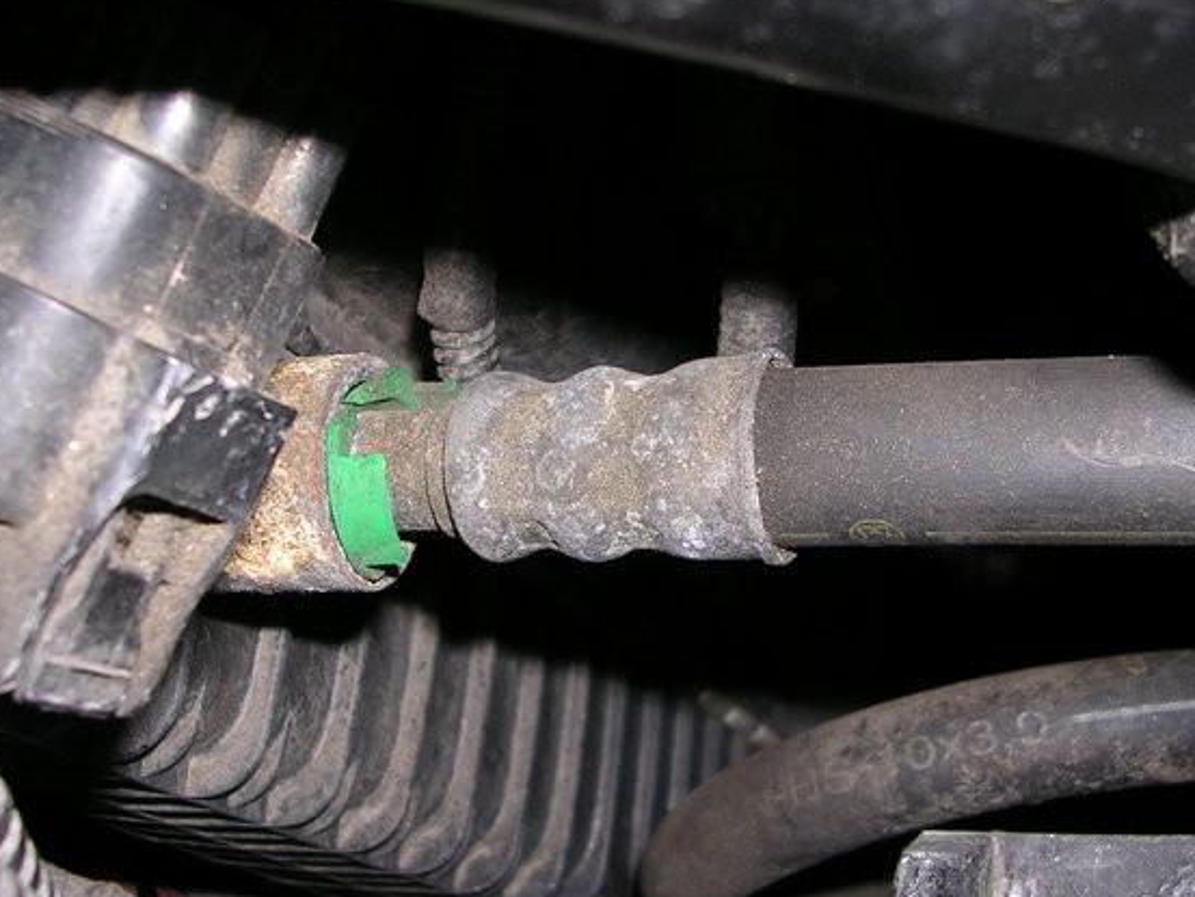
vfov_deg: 26.6
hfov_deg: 34.9
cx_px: 573
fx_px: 1899
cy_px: 463
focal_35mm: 55
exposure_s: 1/60.1
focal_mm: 5.8
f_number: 2.8
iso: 50
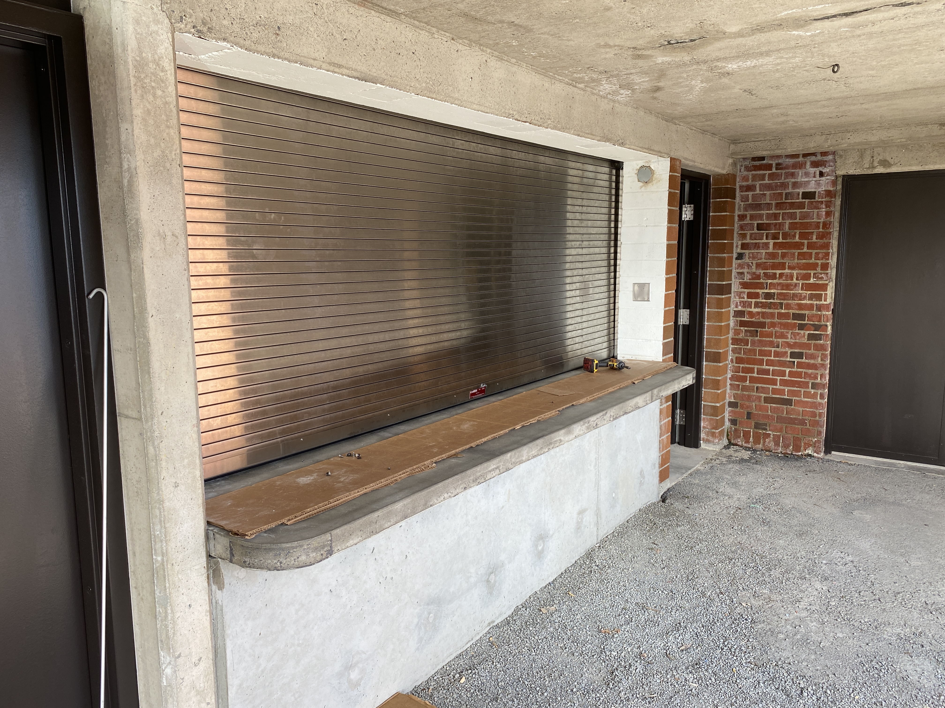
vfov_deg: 53.1
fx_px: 710
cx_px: 472
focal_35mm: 26
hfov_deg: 67.3
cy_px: 354
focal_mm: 4.25
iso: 32
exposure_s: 1/171
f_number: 1.8
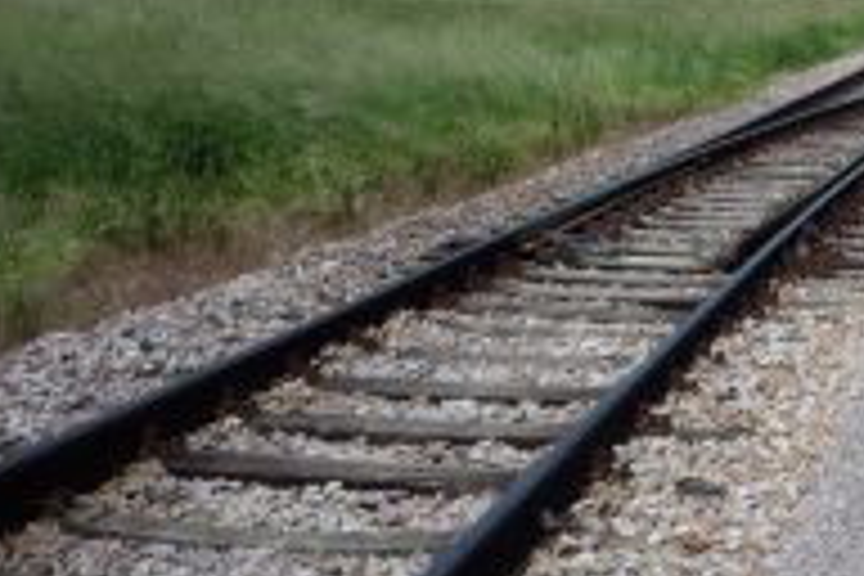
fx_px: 1992
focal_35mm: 83
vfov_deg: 16.1
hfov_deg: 22.6
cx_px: 1030
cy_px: -4
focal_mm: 5.2
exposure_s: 1/500
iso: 100
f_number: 5.6
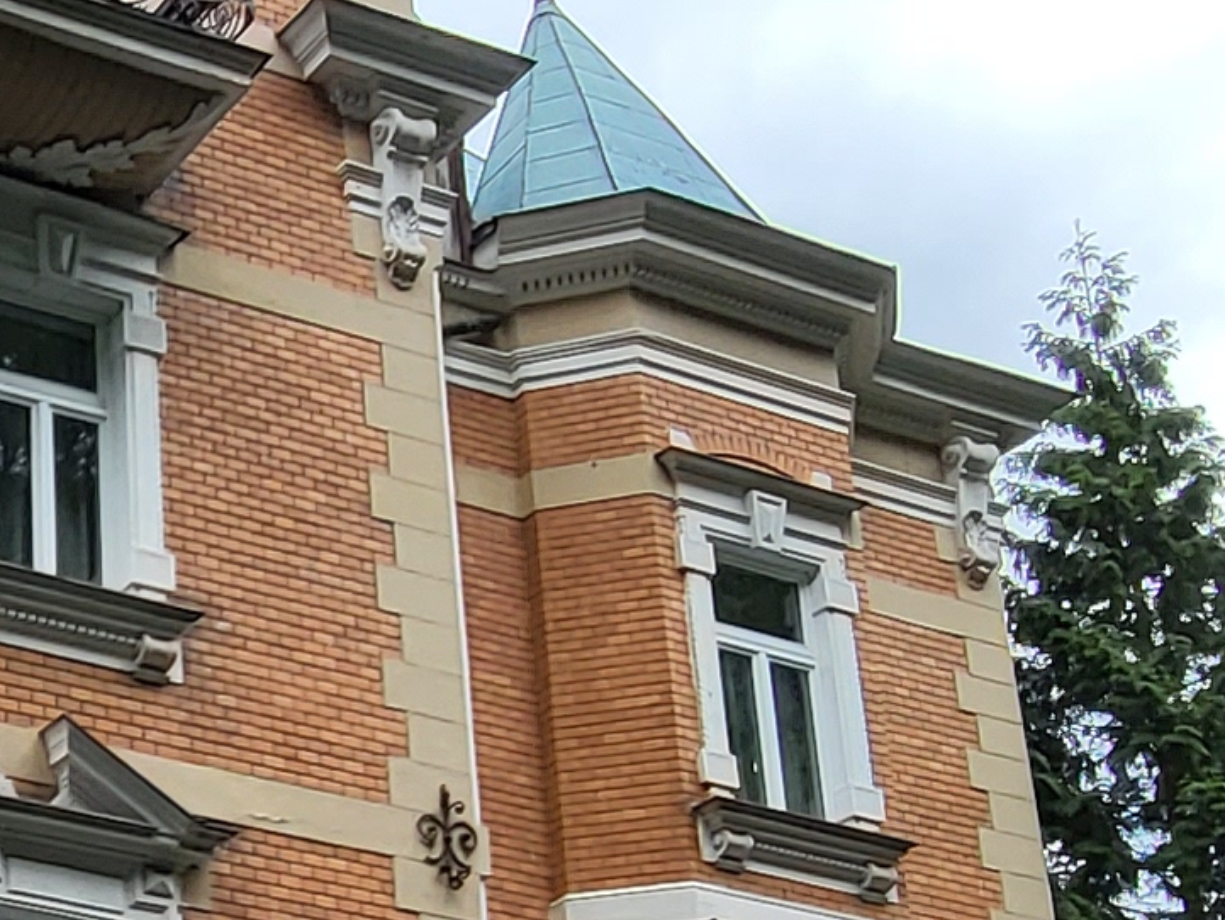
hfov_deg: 24.1
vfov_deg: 19.7
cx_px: -321
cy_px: 969
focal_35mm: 72
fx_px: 2549
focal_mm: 1.74
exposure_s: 1/713
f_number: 2.2
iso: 32
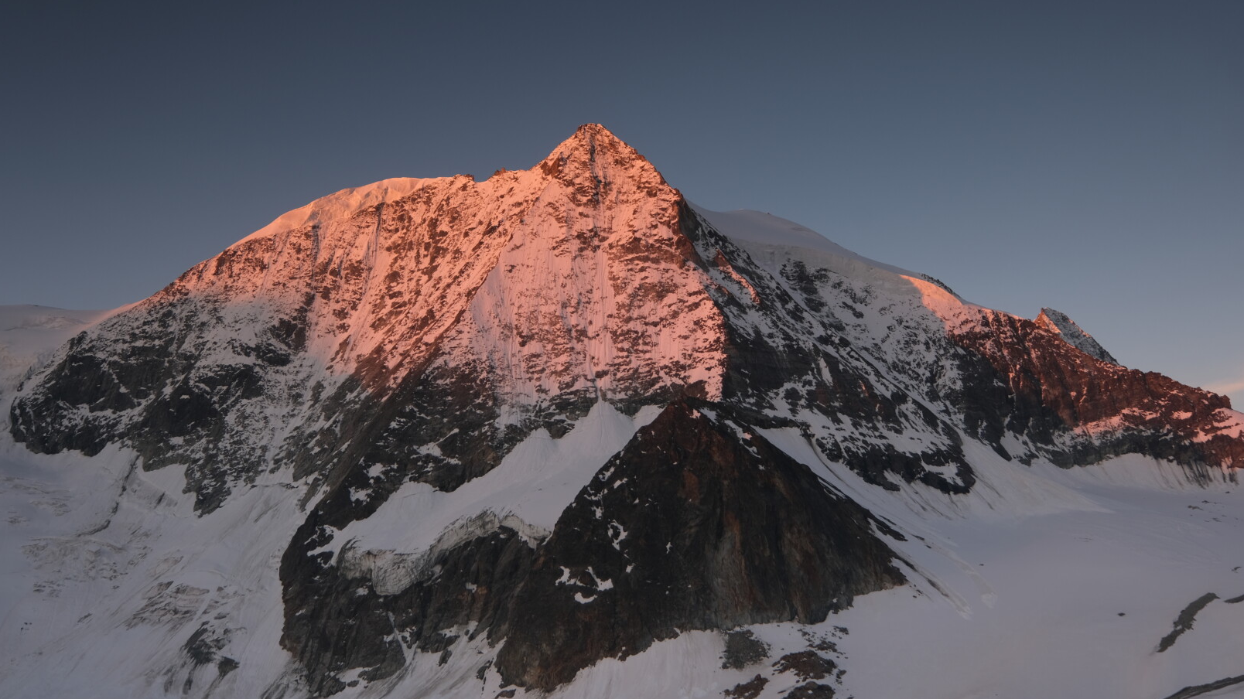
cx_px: 623
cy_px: 298
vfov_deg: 31.1
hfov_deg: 52.8
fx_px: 1253
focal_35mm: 38
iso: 80
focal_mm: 24
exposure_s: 1/10
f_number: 9
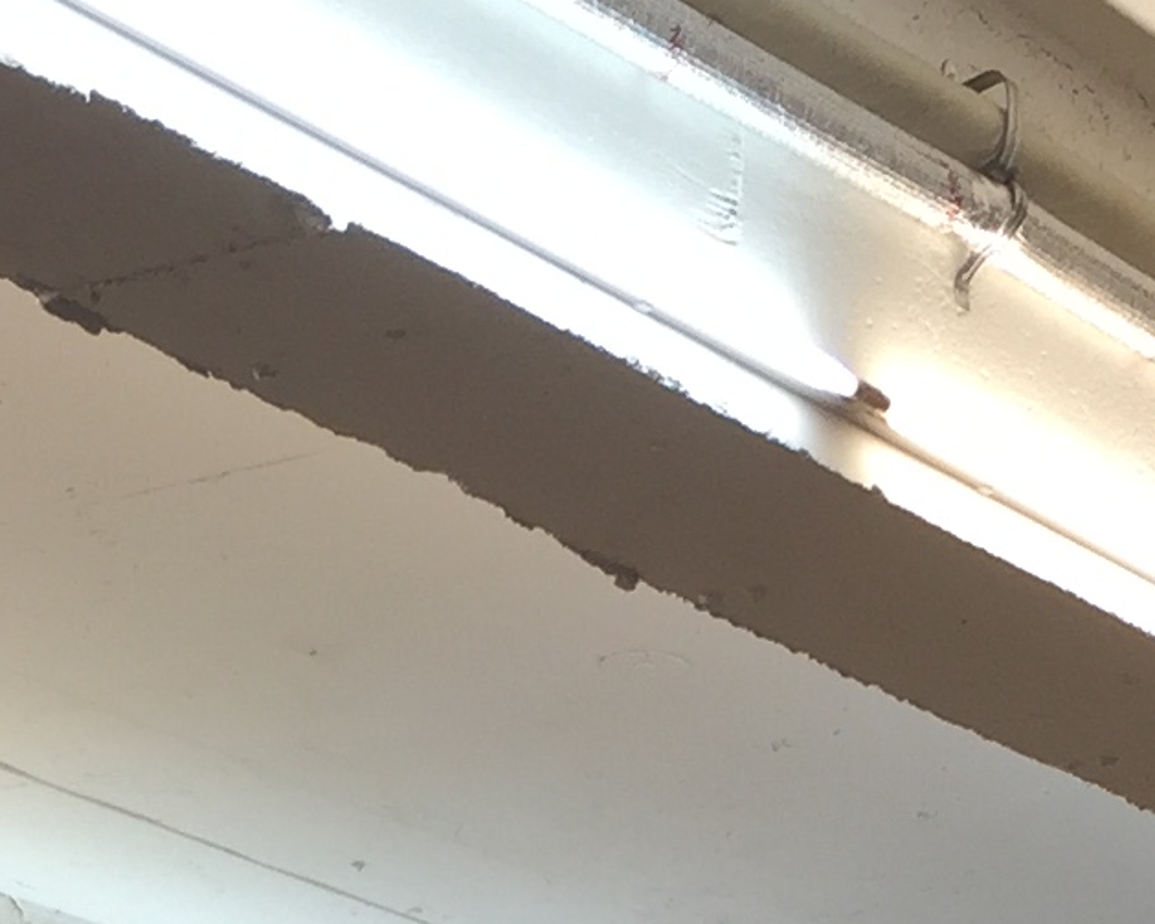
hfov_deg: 13.1
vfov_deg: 9.5
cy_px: 2103
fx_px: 5024
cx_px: 656
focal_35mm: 147
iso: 32
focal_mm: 4.15
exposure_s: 1/40
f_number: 2.2
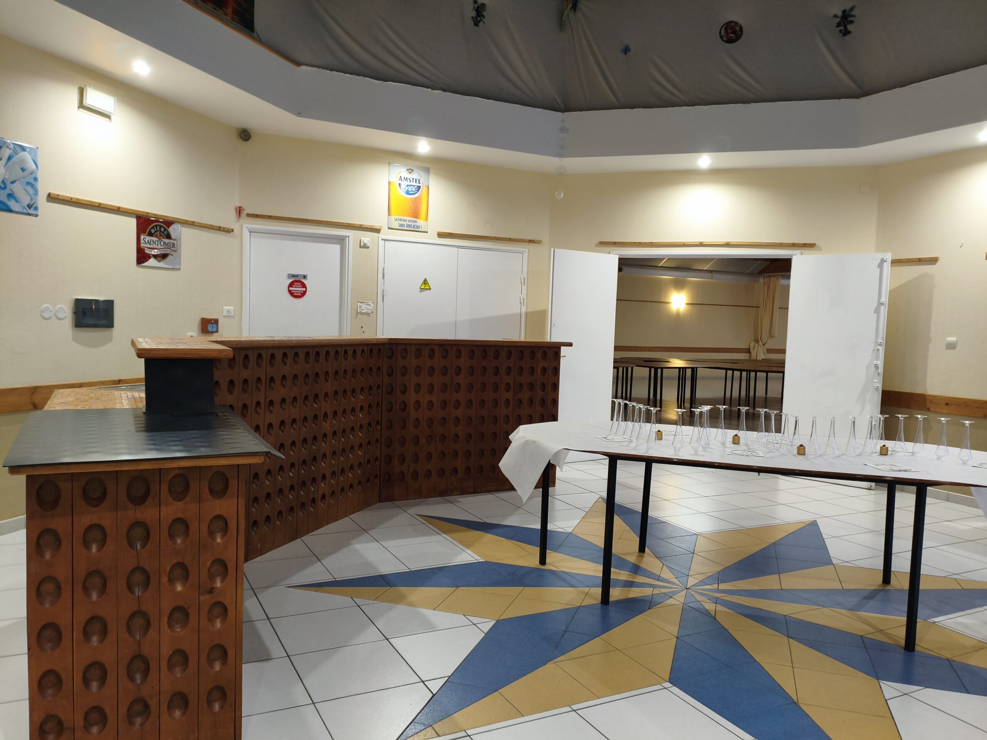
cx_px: 494
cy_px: 370
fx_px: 741
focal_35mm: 26
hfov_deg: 67.3
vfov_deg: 53.1
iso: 400
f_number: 1.5
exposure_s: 1/50
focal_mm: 4.94
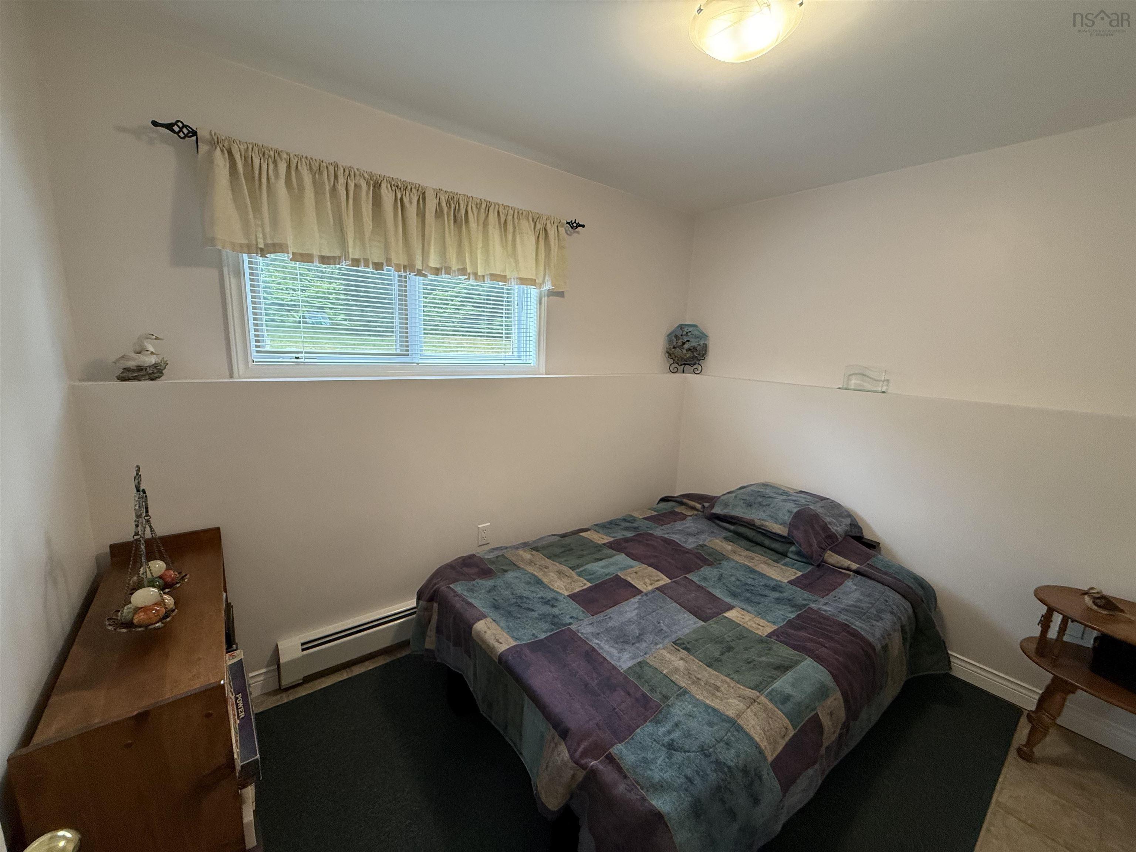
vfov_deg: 85.7
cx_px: 568
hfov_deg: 102.1
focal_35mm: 14
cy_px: 426
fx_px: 459
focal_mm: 2.22
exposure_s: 1/120
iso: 250
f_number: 2.2
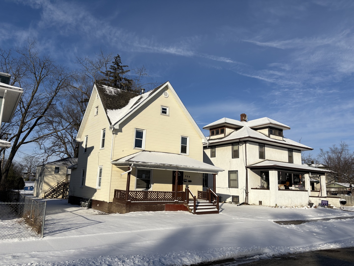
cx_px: 177
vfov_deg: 53.1
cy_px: 133
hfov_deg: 67.3
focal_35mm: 26
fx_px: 266
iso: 50
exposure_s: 1/10101
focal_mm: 5.96
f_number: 1.6
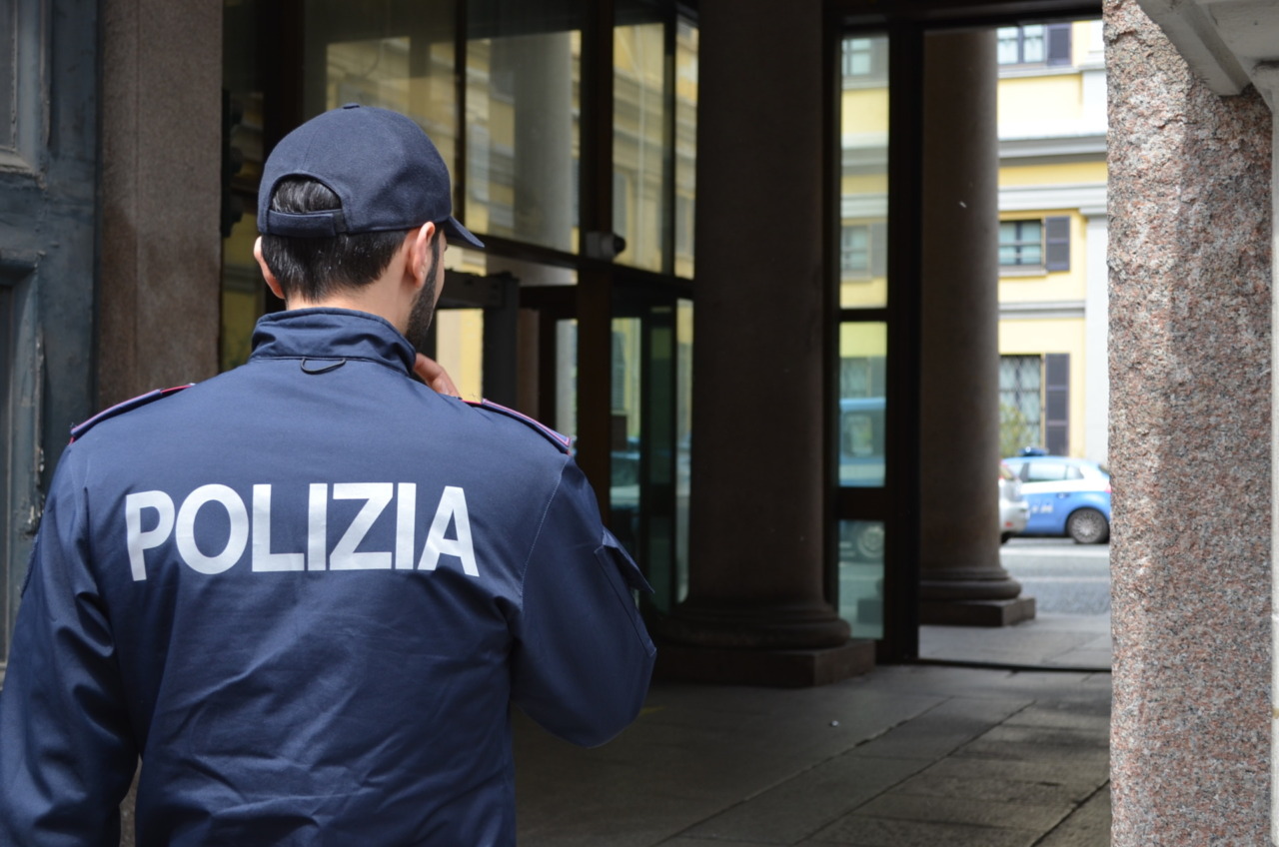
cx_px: 640
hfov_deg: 35.1
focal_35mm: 57
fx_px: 2021
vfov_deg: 23.7
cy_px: 424
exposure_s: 1/160
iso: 200
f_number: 6.3
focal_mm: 38
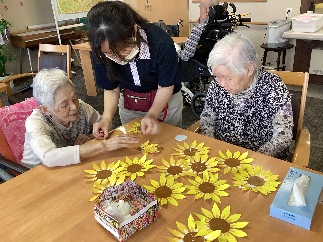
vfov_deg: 45.4
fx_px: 289
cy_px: 121
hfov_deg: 58.4
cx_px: 162
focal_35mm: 31
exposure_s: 1/60
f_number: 2.4
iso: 125
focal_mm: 3.3
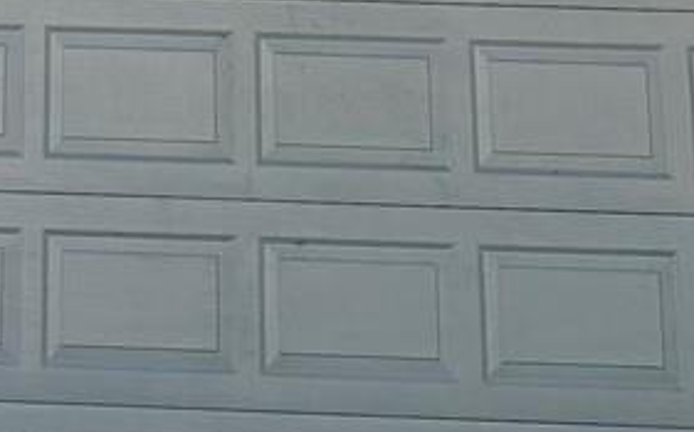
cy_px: -815
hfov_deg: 14.1
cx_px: -54
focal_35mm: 145
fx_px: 2740
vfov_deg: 7.9
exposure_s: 1/1473
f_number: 1.78
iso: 80
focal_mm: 6.86
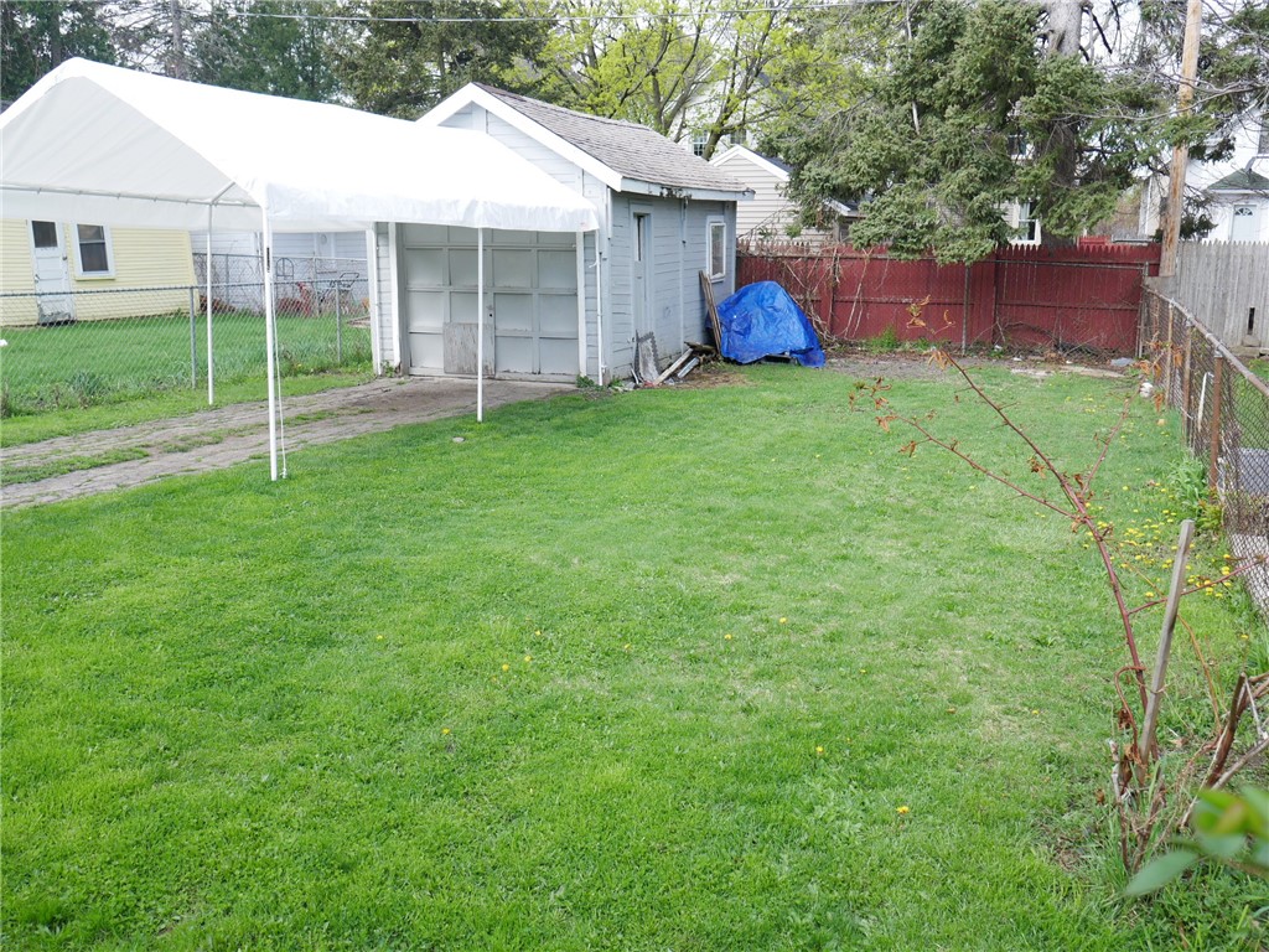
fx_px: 1173
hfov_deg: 56.8
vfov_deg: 44.2
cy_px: 476
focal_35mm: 32
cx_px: 634
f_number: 5
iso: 200
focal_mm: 16
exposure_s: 1/200
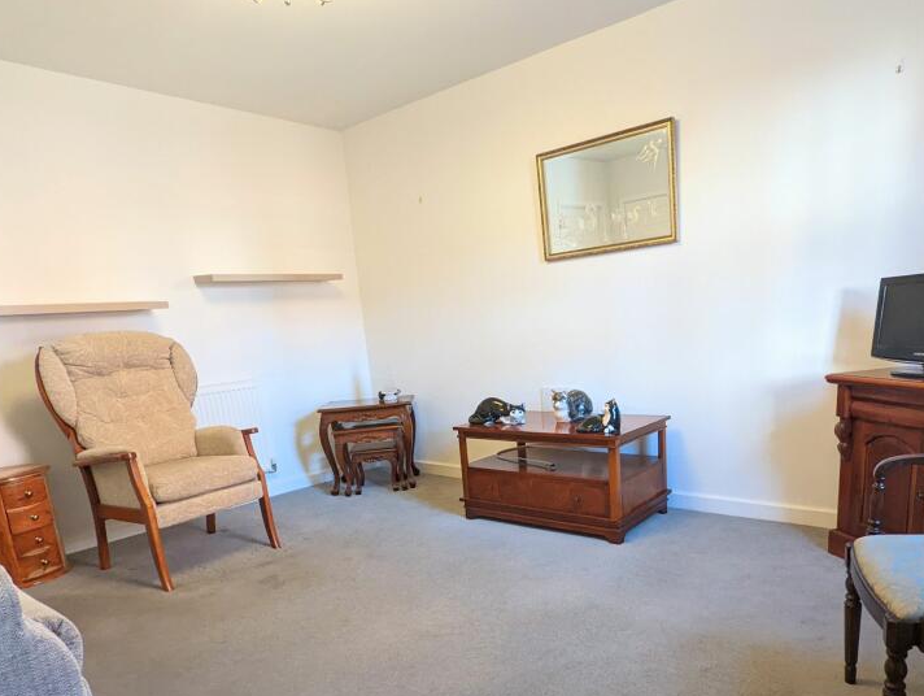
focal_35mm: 23
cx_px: 522
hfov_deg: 73.5
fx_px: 615
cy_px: 455
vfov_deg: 57.9
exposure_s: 1/100
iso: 445
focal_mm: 2.35
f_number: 2.2
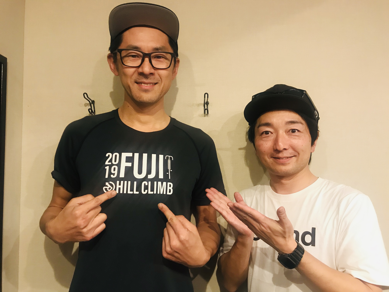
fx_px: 315
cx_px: 194
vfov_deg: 49.7
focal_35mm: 28
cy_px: 146
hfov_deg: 63.4
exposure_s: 1/11
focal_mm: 3.99
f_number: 1.8
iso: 100
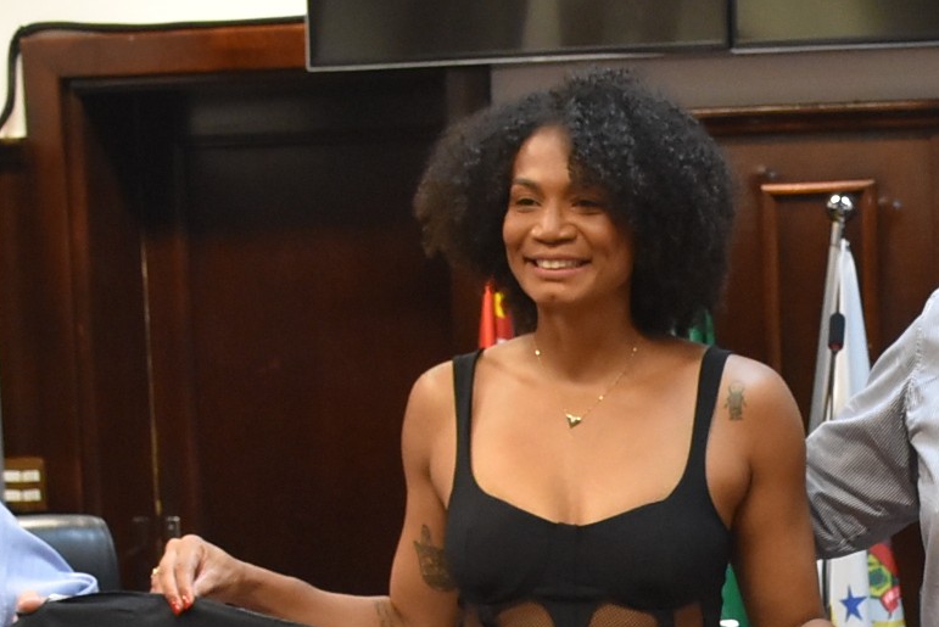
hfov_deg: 14.9
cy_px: 846
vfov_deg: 10.0
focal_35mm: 134
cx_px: 1034
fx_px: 3495
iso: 1800
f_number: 3.8
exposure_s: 1/60
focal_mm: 23
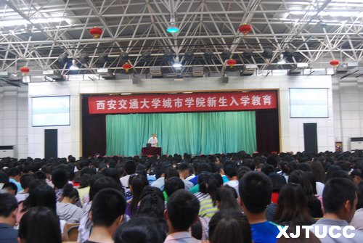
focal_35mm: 34
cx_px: 182
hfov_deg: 55.0
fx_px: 348
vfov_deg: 38.5
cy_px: 122
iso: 800
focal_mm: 23
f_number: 3.8
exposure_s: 1/15
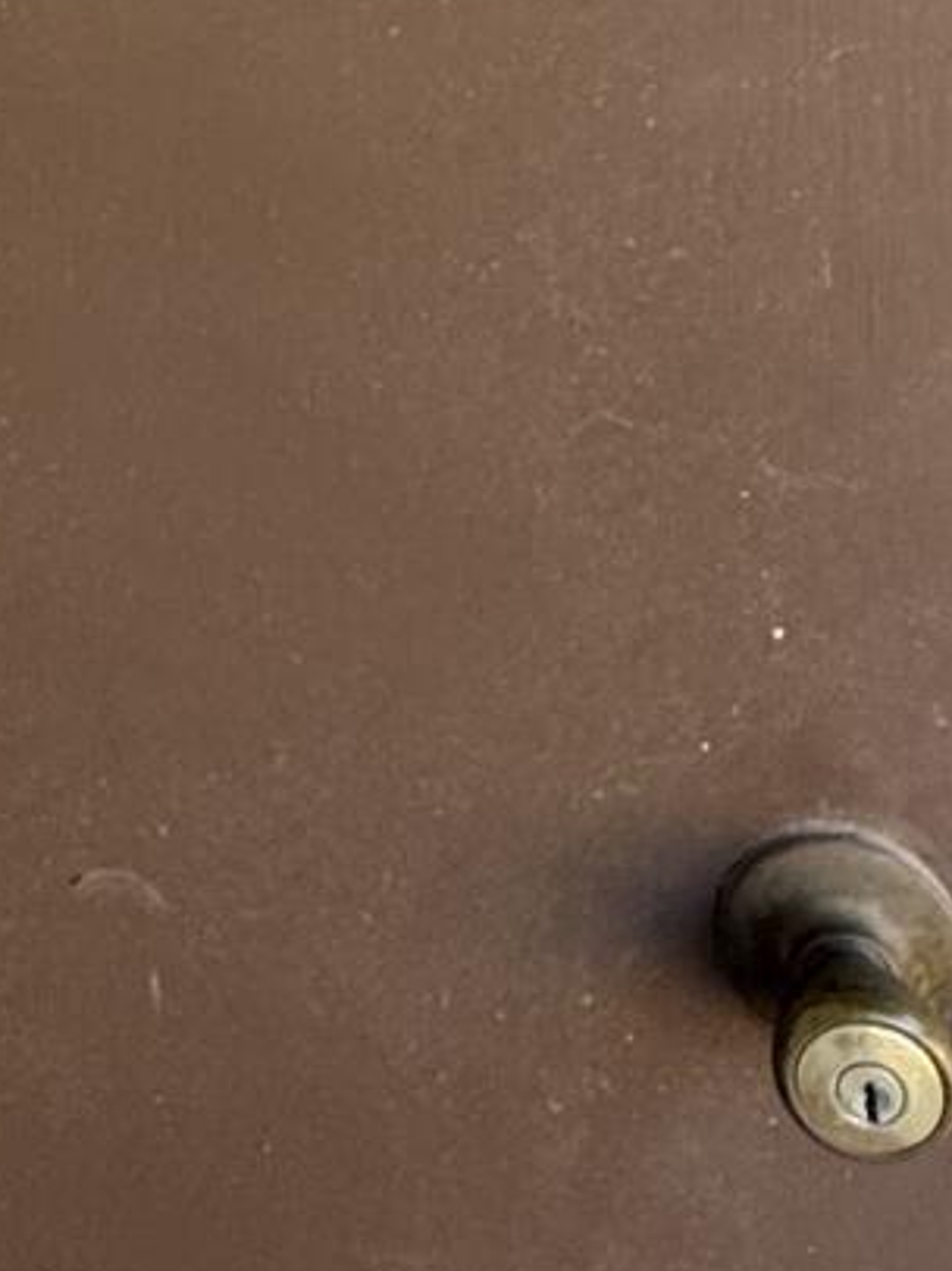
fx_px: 2533
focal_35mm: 69
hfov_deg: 20.1
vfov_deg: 24.0
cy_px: -463
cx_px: -150
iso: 100
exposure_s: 1/99
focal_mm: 2.22
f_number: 2.2
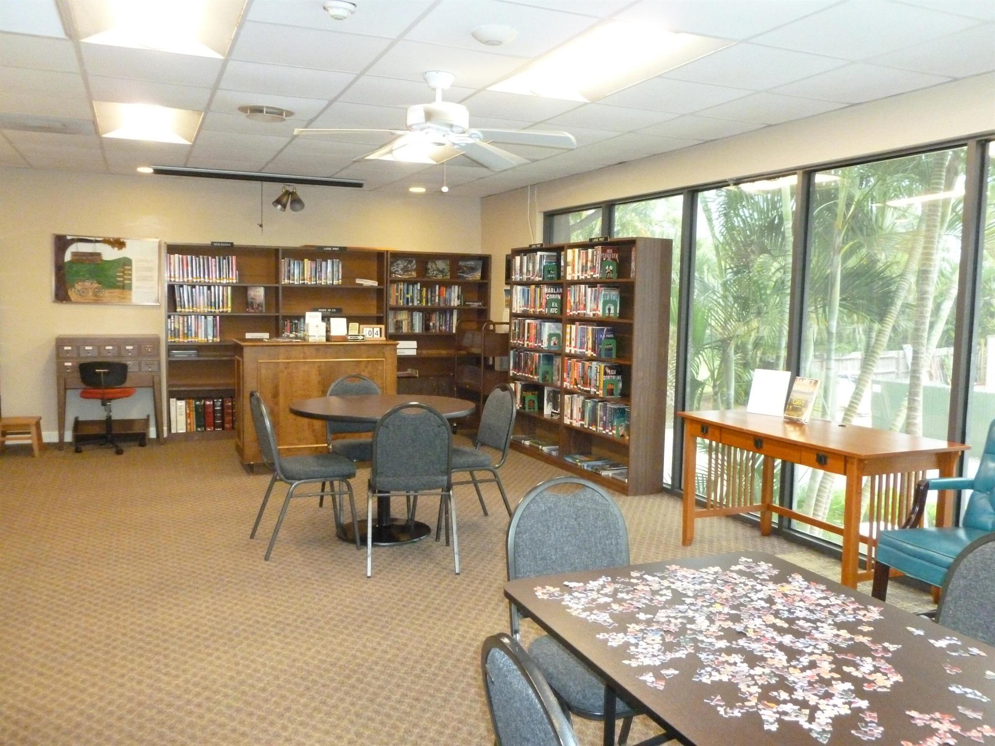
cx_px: 498
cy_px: 373
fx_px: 805
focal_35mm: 28
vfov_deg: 49.7
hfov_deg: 63.4
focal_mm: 5
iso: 800
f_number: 3.3
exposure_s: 1/60
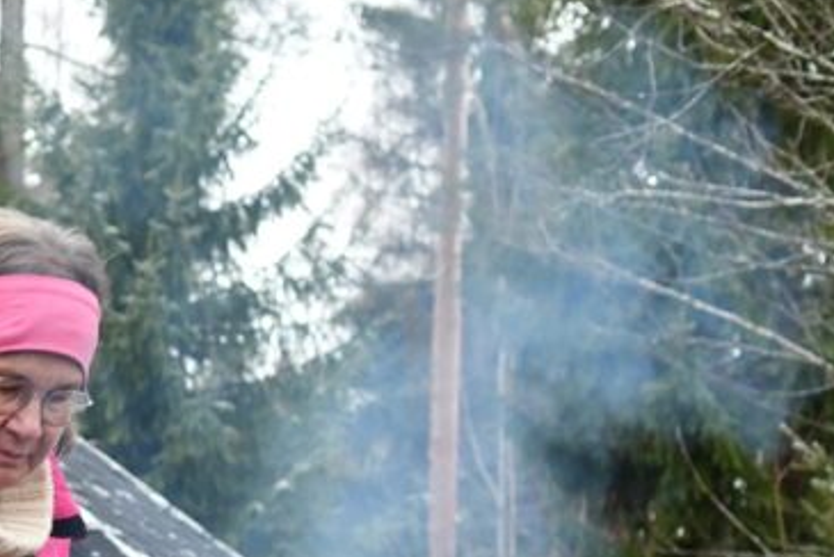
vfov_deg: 10.4
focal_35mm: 129
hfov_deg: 15.2
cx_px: -222
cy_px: 768
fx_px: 2991
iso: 640
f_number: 4
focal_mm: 31
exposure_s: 1/60
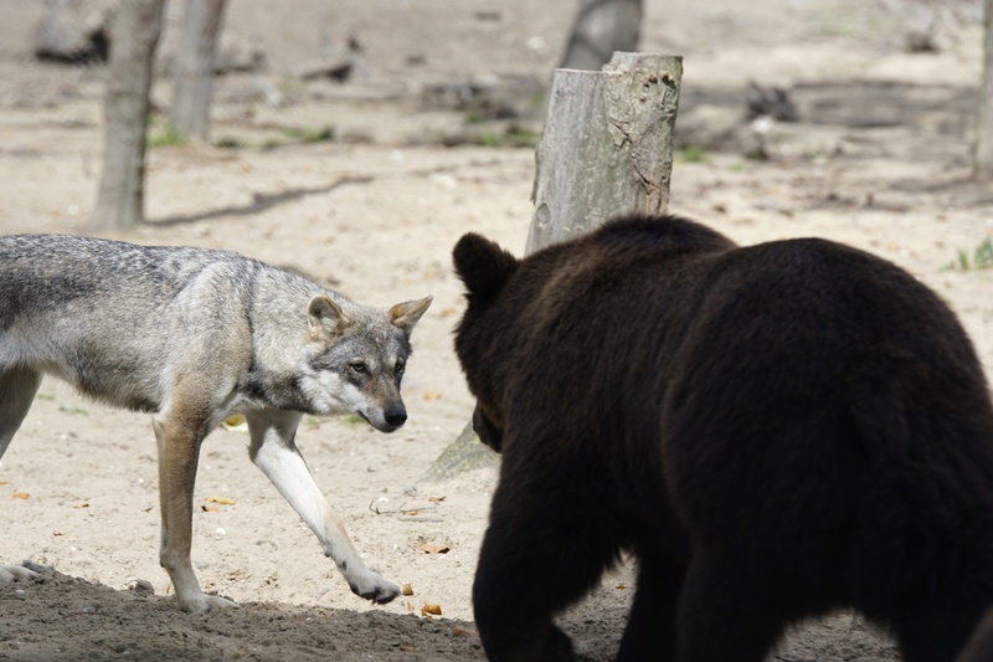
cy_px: 331
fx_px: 6618
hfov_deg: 8.6
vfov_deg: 5.7
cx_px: 496
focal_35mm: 240
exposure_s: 1/500
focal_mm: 160
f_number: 4
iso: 100
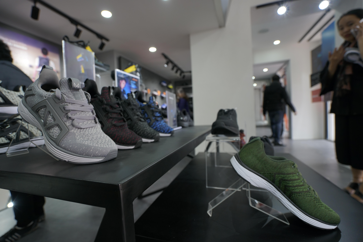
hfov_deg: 96.7
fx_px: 161
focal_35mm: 16
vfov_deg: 73.8
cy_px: 121
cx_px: 182
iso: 500
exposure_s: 1/125
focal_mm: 16
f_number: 4
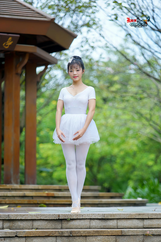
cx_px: 80
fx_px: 1006
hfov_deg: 9.1
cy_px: 121
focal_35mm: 150
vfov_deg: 13.7
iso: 200
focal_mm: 150
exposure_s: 1/1000
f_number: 2.8
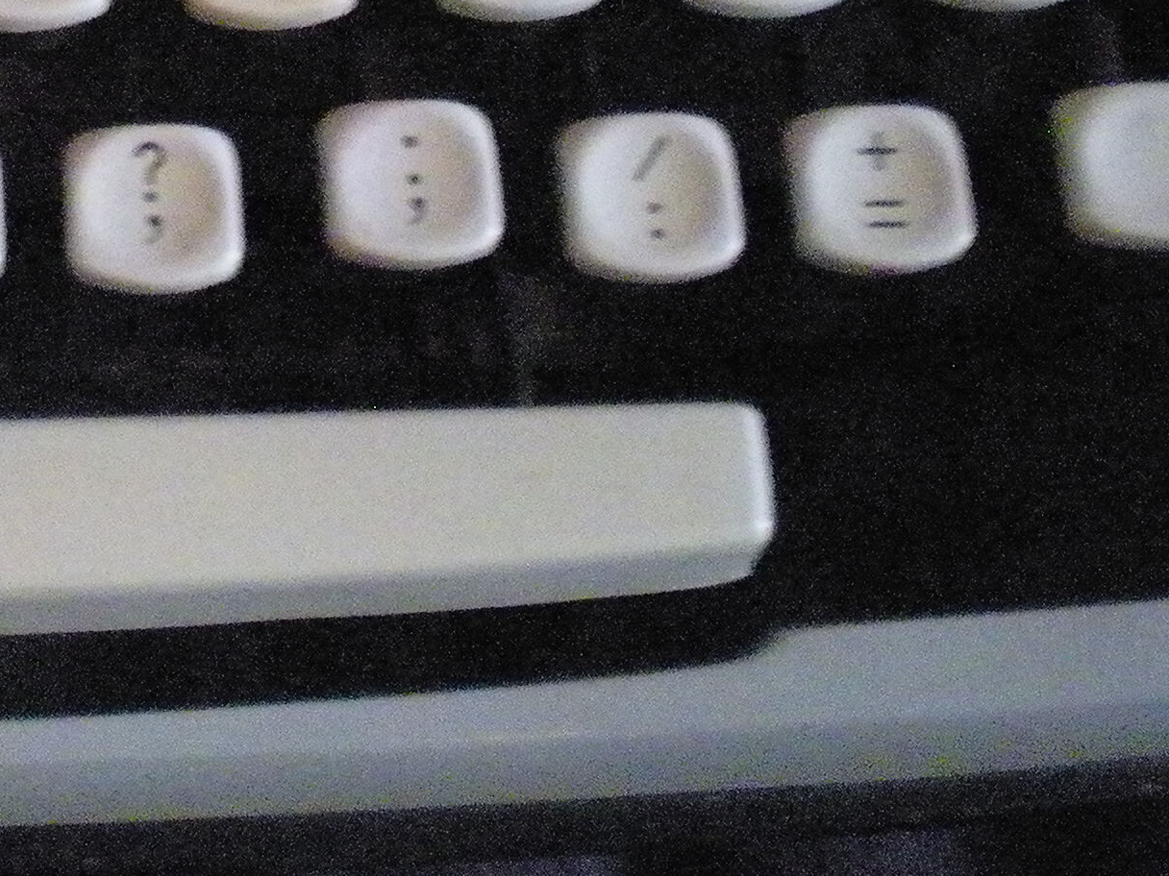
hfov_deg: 18.2
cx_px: -260
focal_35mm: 102
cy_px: -203
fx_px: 3445
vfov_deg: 14.0
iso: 1600
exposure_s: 1/36.5
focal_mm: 6.3
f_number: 3.1
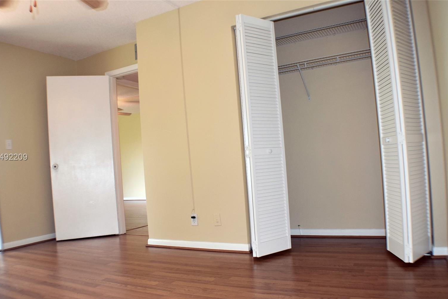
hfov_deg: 50.7
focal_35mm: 38
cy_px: 157
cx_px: 219
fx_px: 473
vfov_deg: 35.0
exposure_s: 1/100
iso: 800
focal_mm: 24
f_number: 5
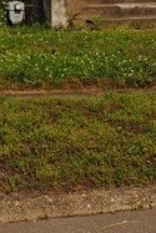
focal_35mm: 160
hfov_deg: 8.5
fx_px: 1038
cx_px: -48
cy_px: -187
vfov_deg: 11.8
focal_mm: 26
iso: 100
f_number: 9
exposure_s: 1/320
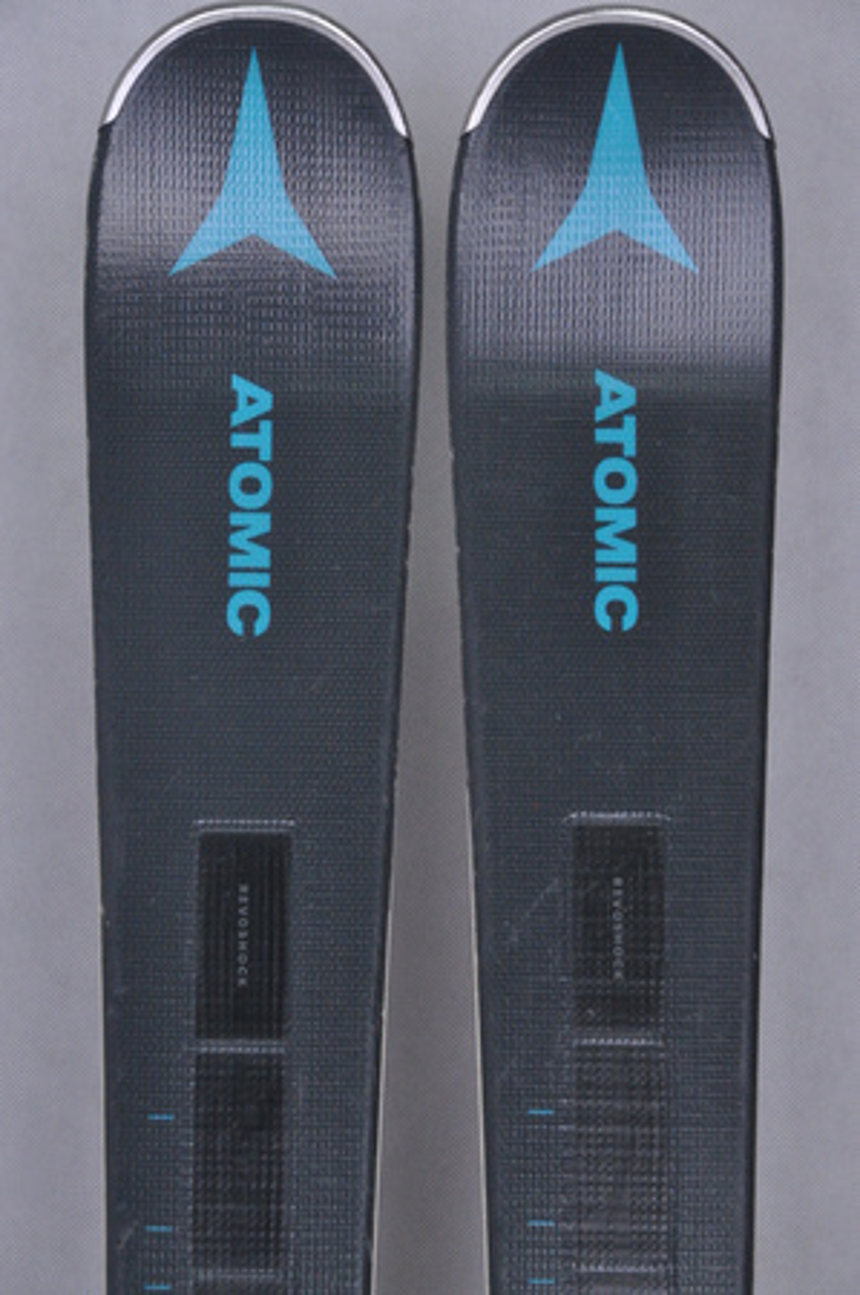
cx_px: 430
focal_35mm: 158
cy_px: 648
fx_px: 5656
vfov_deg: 13.1
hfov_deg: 8.7
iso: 3200
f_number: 9.5
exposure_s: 1/125
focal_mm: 105
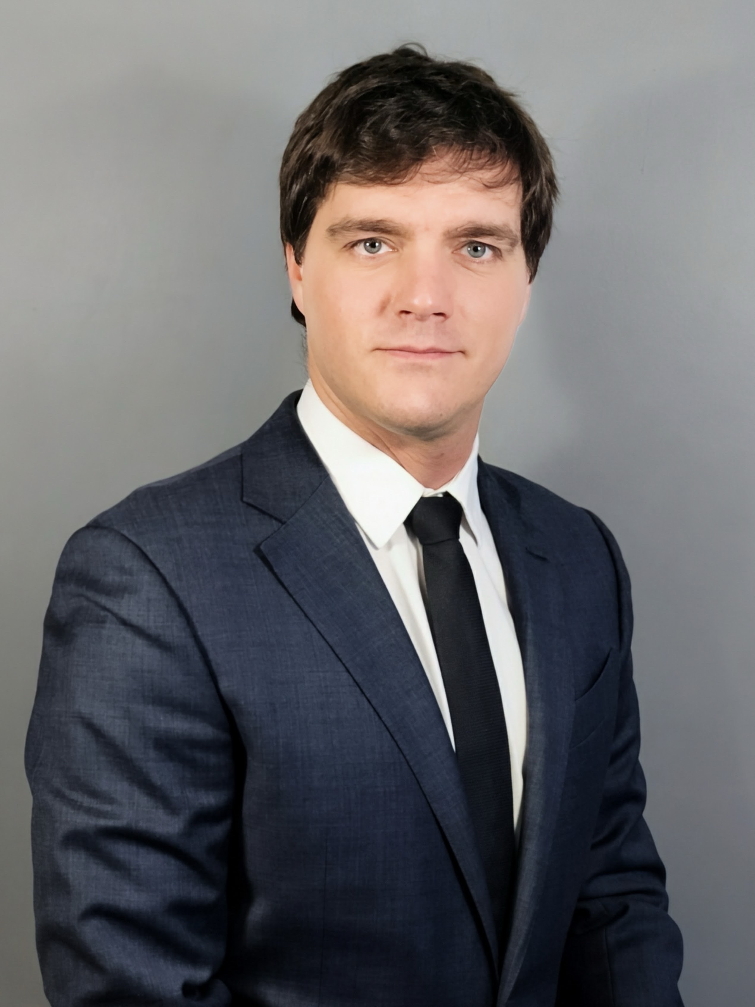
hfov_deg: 25.7
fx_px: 1657
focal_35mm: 57
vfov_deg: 33.8
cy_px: 504
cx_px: 378
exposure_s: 1/30
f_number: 2.8
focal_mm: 6.6
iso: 200
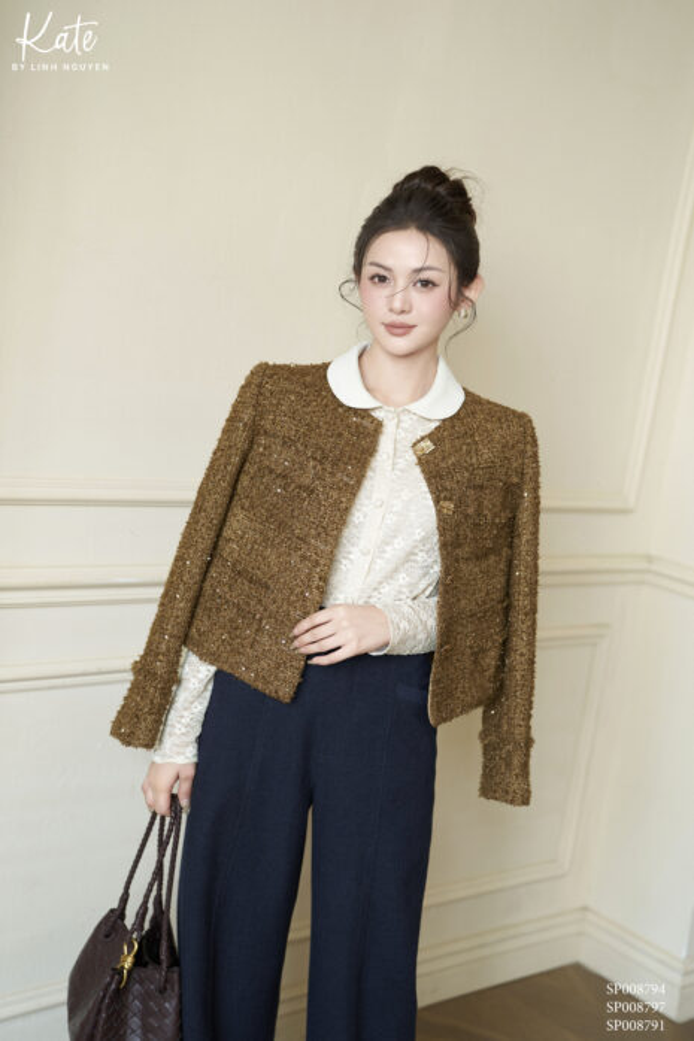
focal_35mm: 50
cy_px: 520
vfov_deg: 39.6
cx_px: 347
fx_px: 1446
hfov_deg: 27.0
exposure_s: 1/200
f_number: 2.2
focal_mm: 50
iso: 400
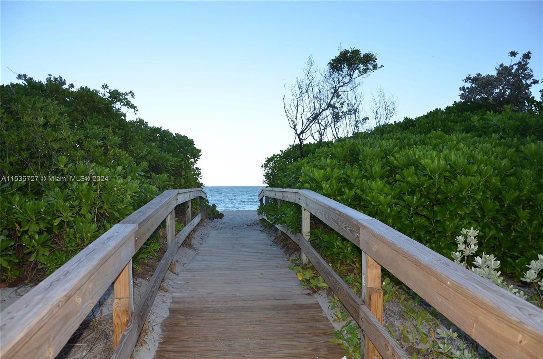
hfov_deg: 67.5
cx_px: 272
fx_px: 406
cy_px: 180
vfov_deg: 47.7
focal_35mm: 27
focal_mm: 18
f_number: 4
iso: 100
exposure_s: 1/250
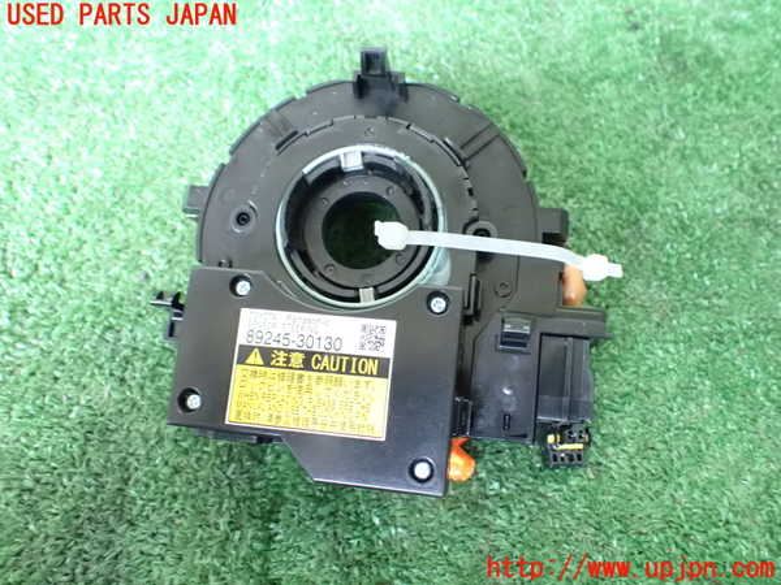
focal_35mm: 30
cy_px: 292
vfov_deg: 46.8
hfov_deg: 60.0
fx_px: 677
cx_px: 390
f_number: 2.3
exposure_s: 1/25
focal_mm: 5.4
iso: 1600
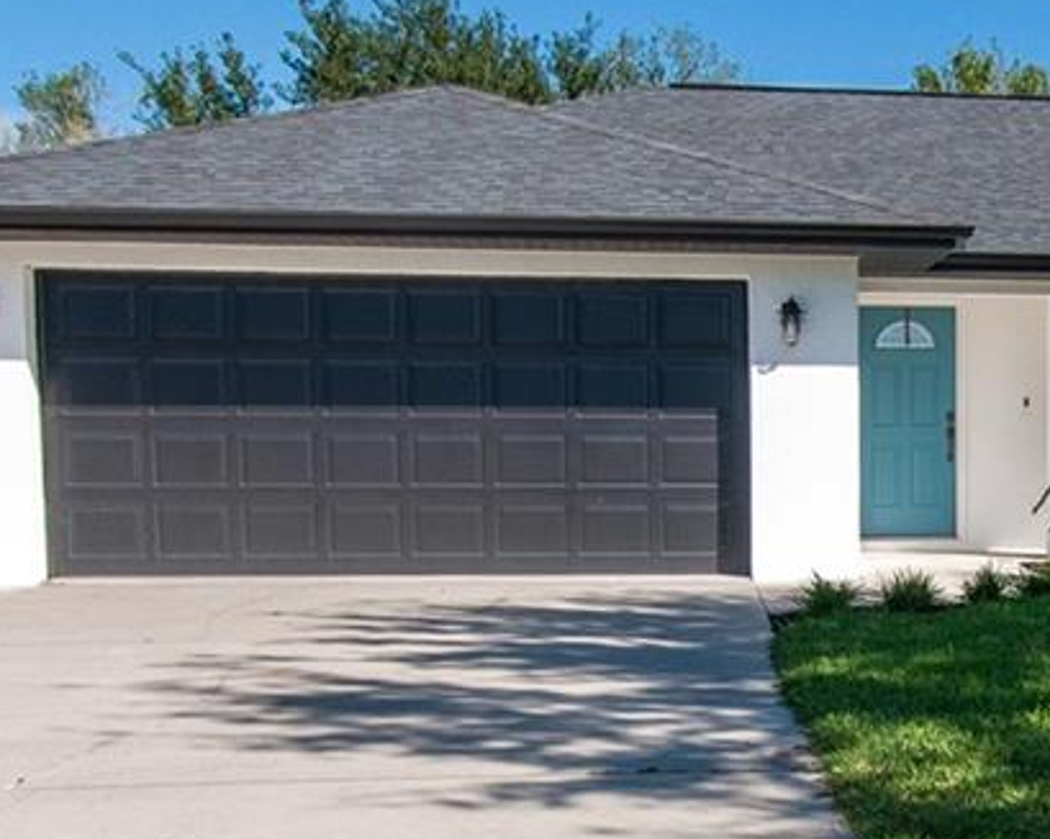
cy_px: 634
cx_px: 976
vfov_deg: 27.2
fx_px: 1709
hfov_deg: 32.2
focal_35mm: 55
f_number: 9
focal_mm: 10
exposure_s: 1/1600
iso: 400
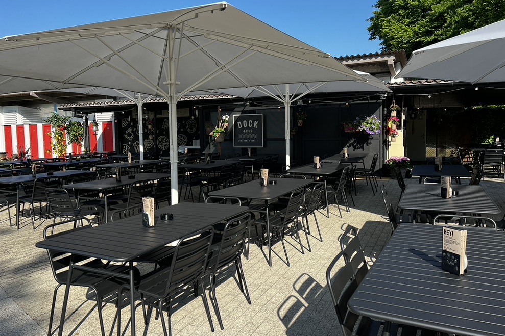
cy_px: 156
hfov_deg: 65.5
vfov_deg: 46.4
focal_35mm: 28
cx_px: 253
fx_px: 393
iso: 50
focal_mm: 5.7
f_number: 1.5
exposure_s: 1/1669
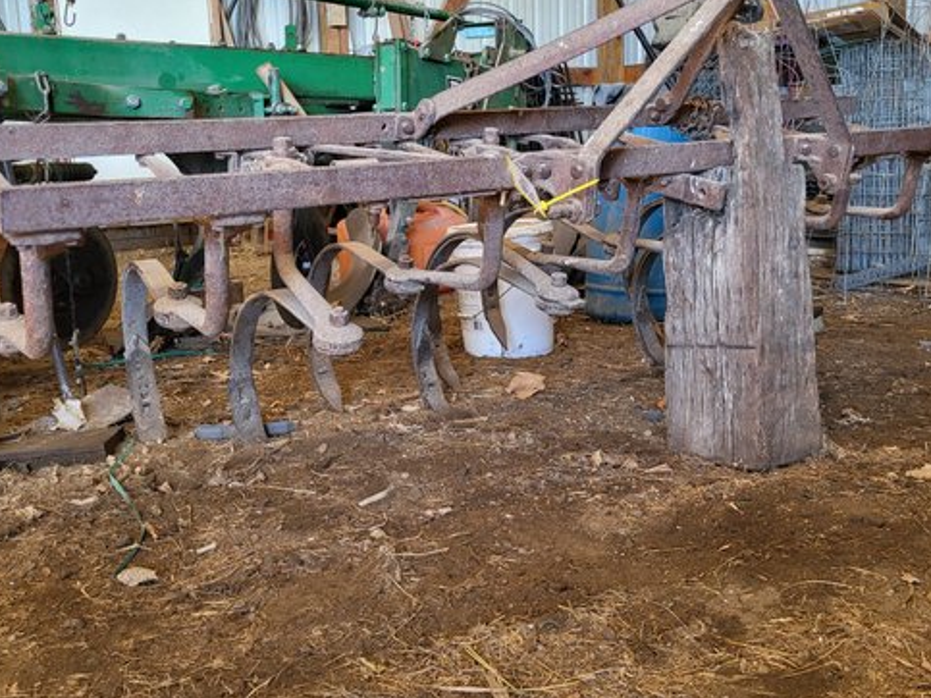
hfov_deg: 53.9
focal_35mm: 34
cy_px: 294
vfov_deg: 41.7
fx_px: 914
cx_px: 440
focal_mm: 5.4
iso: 160
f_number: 1.8
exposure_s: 1/60
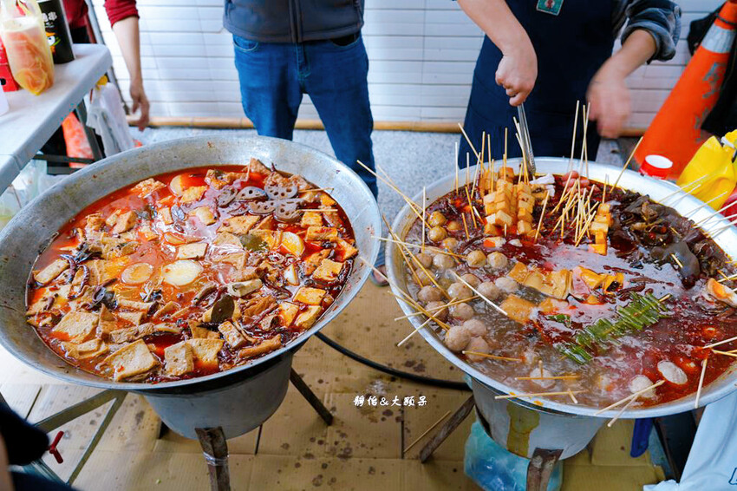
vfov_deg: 43.6
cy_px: 246
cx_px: 368
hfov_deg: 61.9
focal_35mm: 30
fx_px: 614
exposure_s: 1/50
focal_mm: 30
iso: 320
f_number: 5
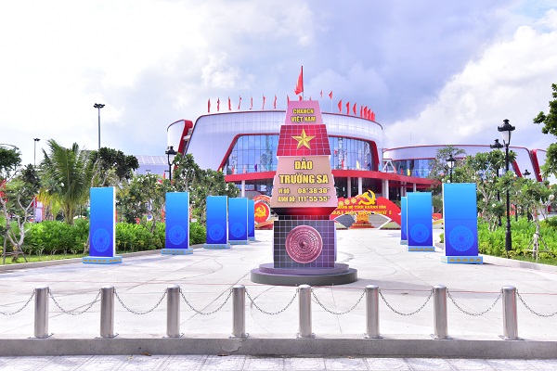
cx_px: 278
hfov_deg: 54.4
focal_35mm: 35
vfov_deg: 37.9
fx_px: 541
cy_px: 186
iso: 3200
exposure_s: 1/4000
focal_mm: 35
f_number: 9
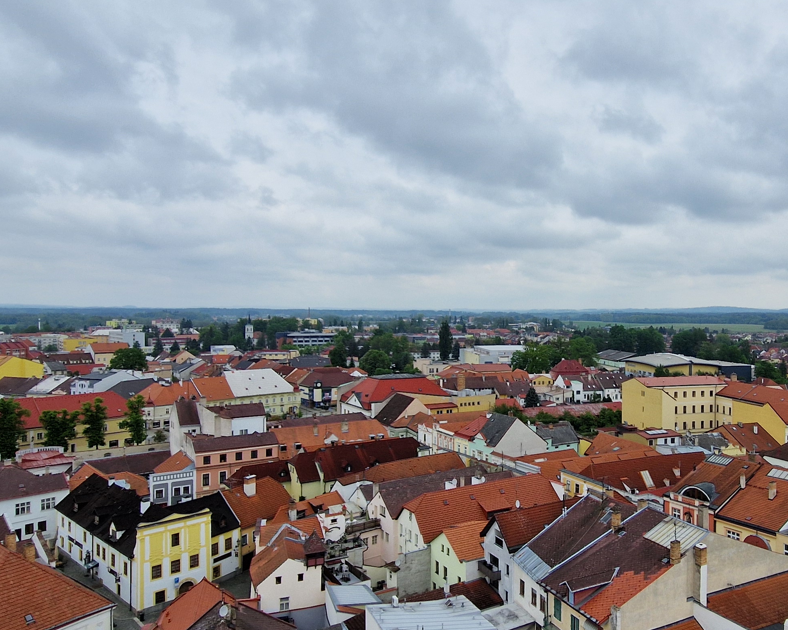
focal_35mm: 26
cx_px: 540
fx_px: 606
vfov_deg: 54.9
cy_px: 324
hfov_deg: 63.9
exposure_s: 1/3200
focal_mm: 2.2
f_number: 2.2
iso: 50
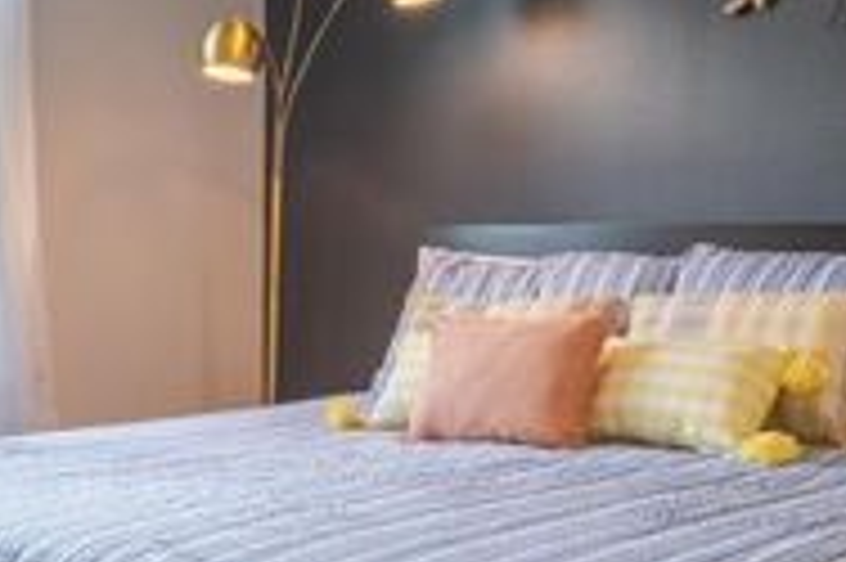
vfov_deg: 22.6
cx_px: 457
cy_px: 250
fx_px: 1409
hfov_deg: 33.4
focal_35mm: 60
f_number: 8
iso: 500
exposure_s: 1/80
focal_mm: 16
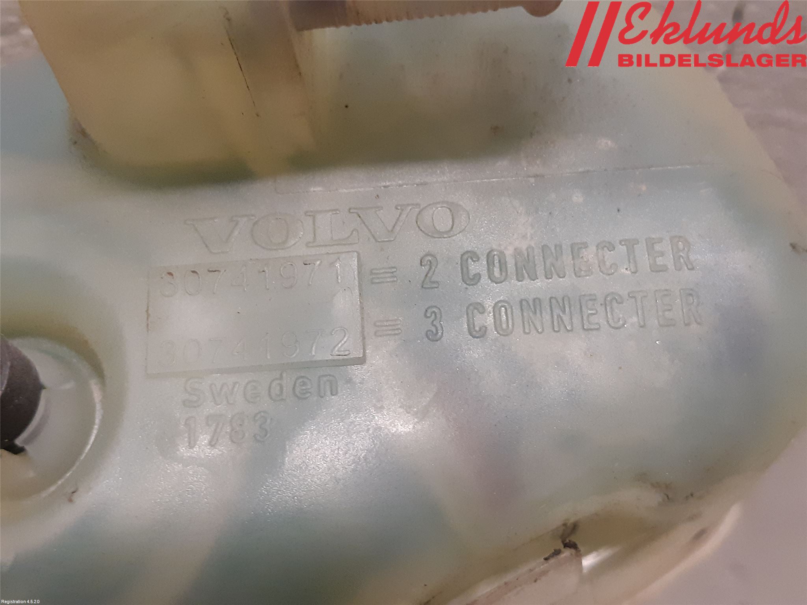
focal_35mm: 26
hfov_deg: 67.3
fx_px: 606
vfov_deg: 53.1
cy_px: 302
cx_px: 404
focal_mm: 3.93
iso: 320
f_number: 1.7
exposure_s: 1/60
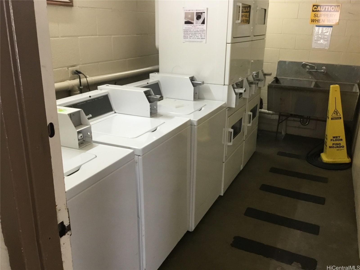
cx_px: 180
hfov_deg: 58.4
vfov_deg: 45.4
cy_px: 135
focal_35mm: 31
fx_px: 322
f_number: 2.4
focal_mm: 3.3
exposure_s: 1/30
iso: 125
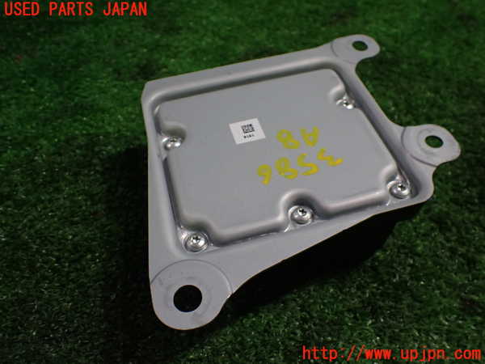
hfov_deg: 60.0
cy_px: 182
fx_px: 420
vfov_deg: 46.8
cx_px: 242
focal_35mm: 30
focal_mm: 5.4
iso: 320
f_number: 2.3
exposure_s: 1/125
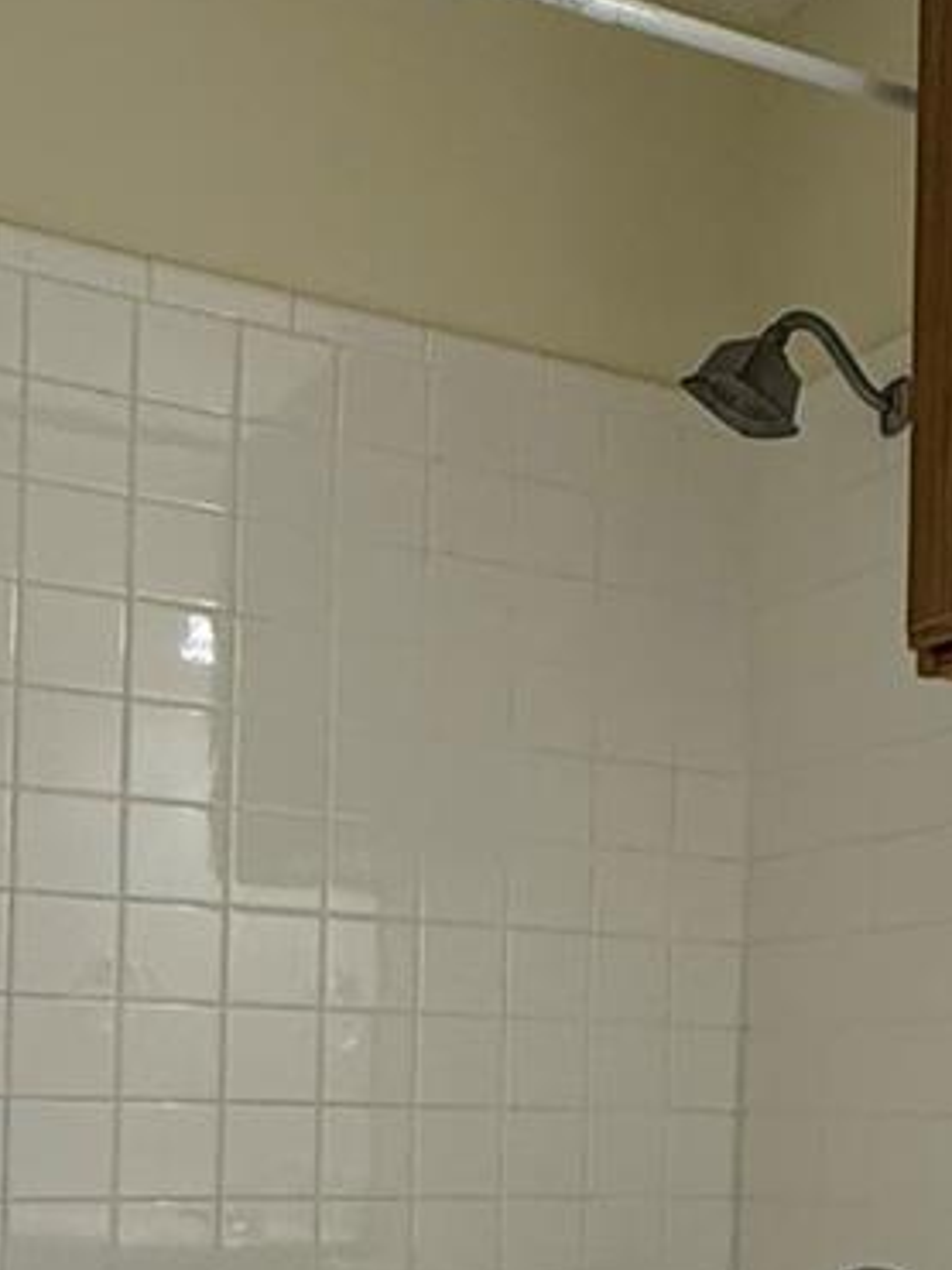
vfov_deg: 31.8
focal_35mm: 58
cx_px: 1027
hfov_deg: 23.7
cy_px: 1126
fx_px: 2128
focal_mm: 2.22
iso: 200
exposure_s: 1/120
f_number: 2.2
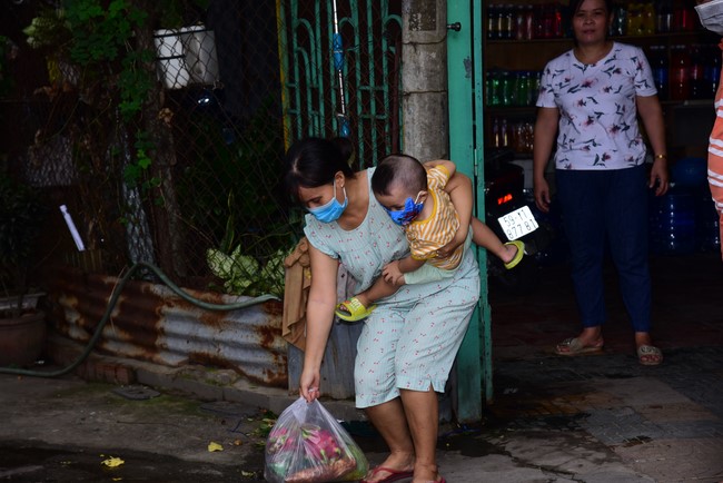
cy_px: 242
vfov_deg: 16.7
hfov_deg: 24.8
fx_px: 1647
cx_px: 362
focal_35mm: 82
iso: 250
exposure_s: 1/160
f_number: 7.1
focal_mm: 82
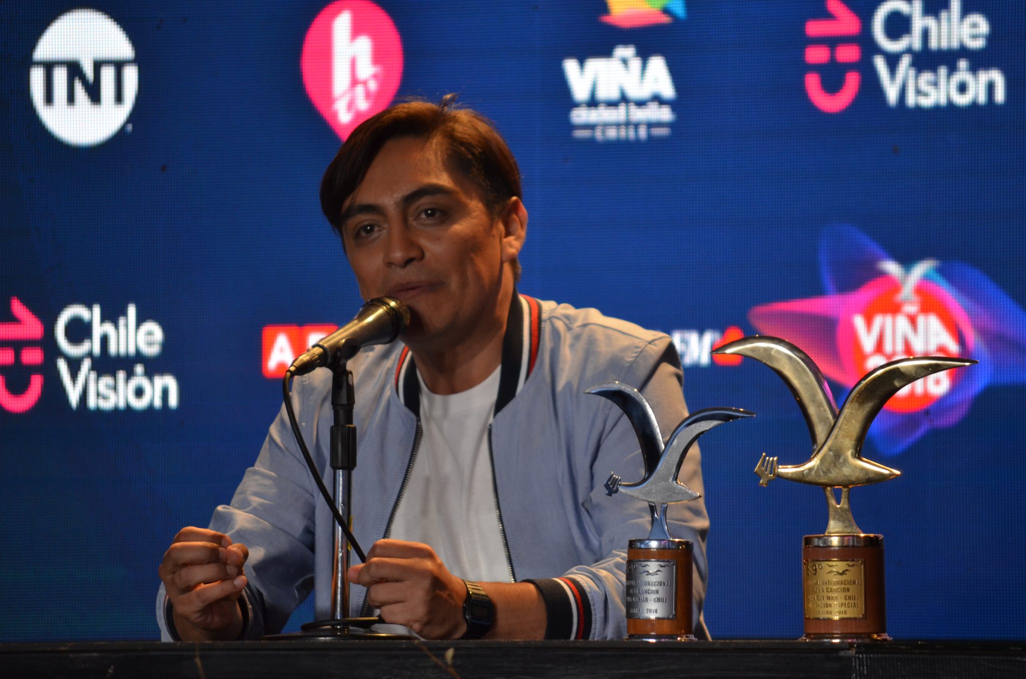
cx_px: 513
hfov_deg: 6.9
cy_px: 340
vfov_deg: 4.6
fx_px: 8531
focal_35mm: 300
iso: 800
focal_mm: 200
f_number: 5.6
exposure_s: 1/80
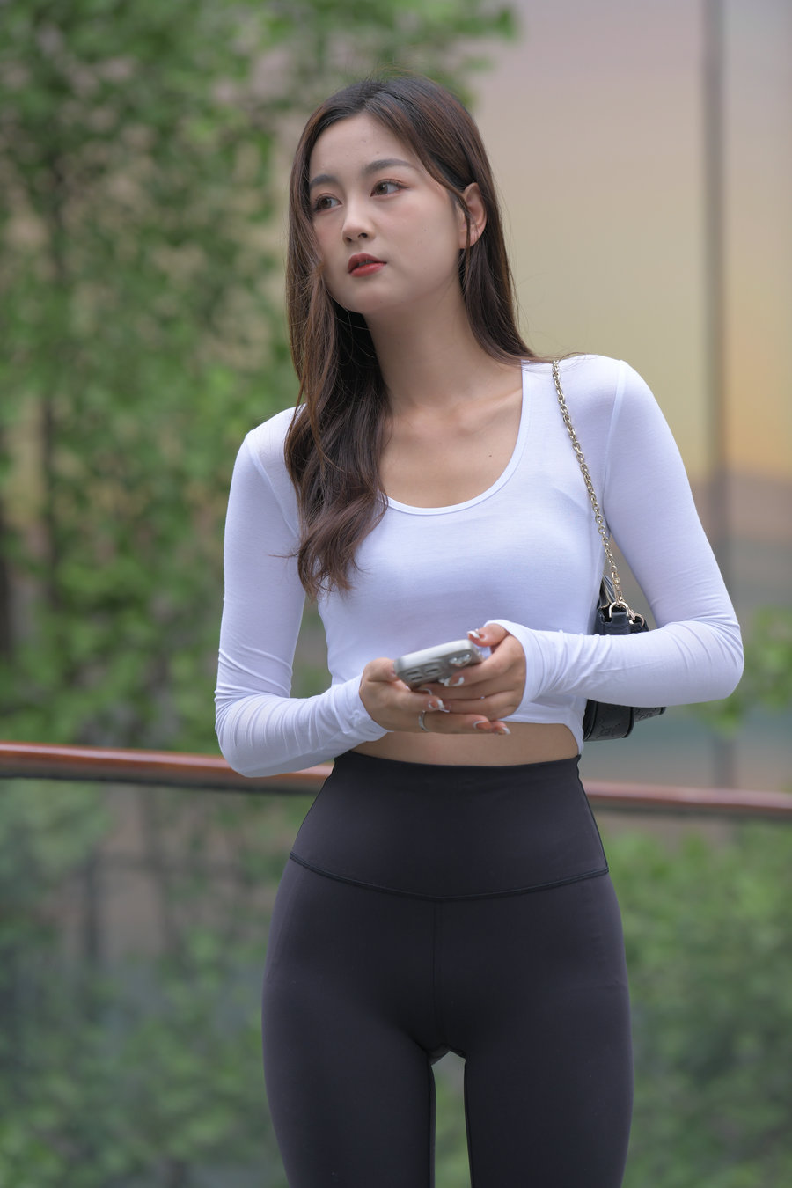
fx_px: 6270
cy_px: 594
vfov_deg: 10.8
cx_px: 396
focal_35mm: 190
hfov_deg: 7.2
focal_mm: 190
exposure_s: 1/640
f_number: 4
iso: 450
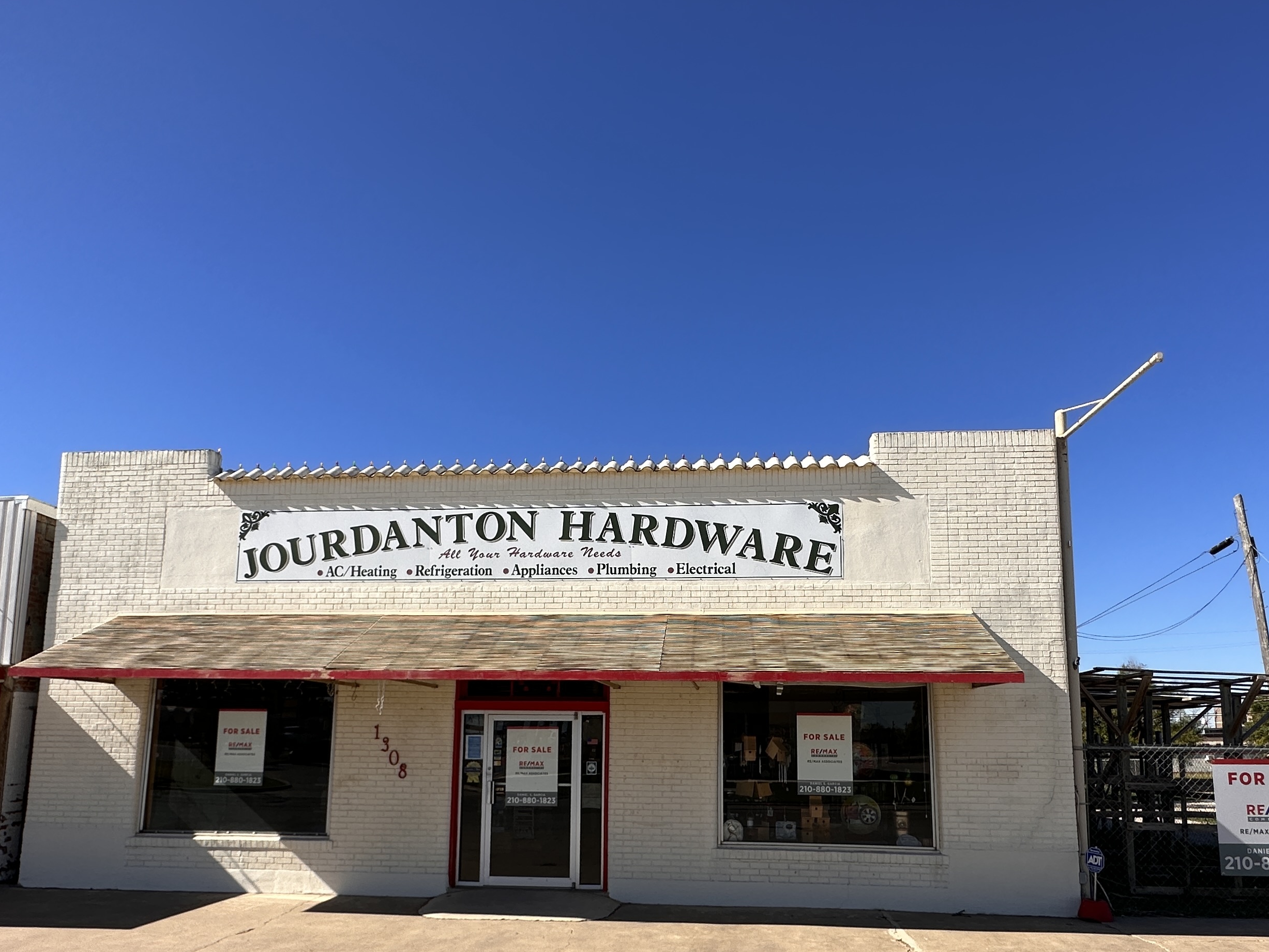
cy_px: 638
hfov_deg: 73.9
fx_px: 843
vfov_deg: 57.5
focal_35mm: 23
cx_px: 633
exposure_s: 1/2257
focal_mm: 2.22
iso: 50
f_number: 2.2
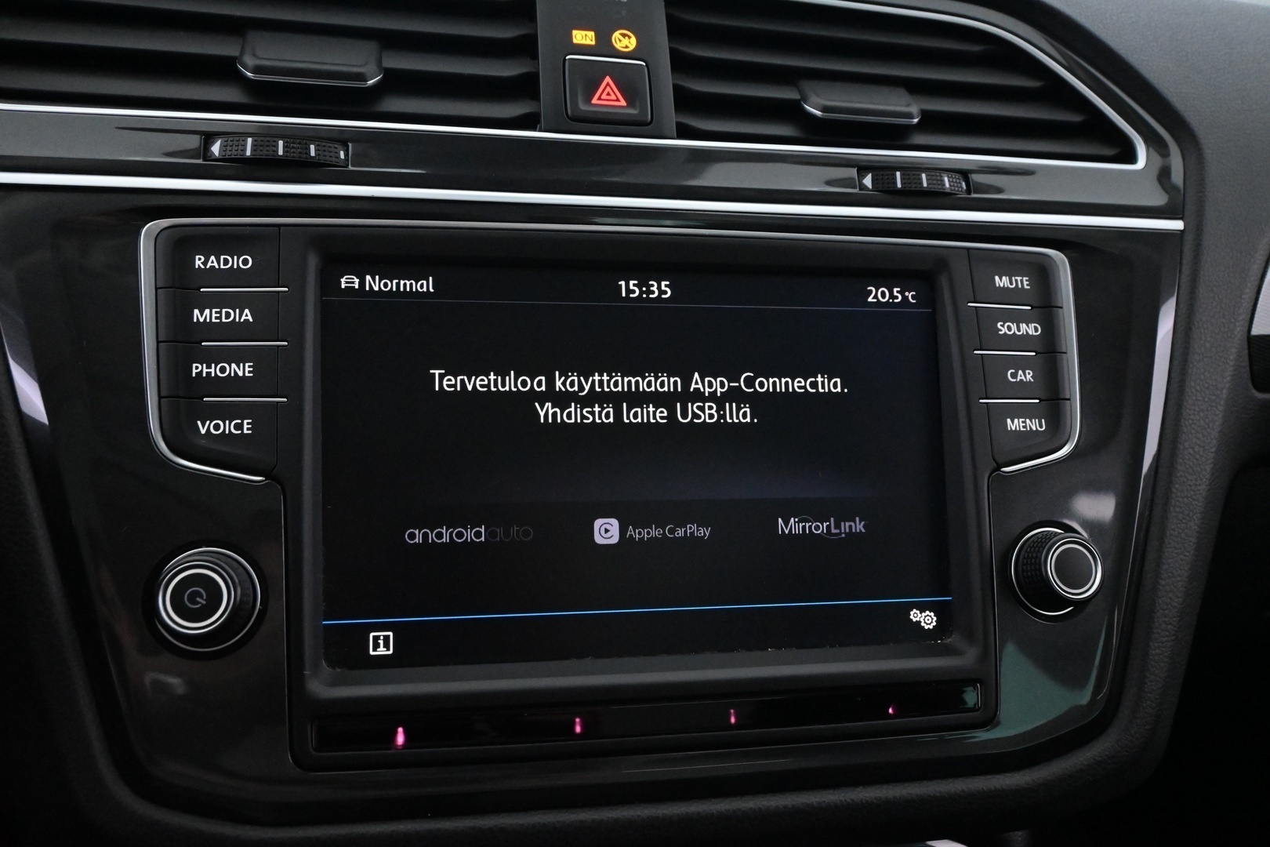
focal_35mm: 30
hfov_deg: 61.9
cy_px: 424
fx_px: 1058
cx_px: 635
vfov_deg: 43.6
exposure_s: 1/30
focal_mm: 20
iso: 7200
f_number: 6.3
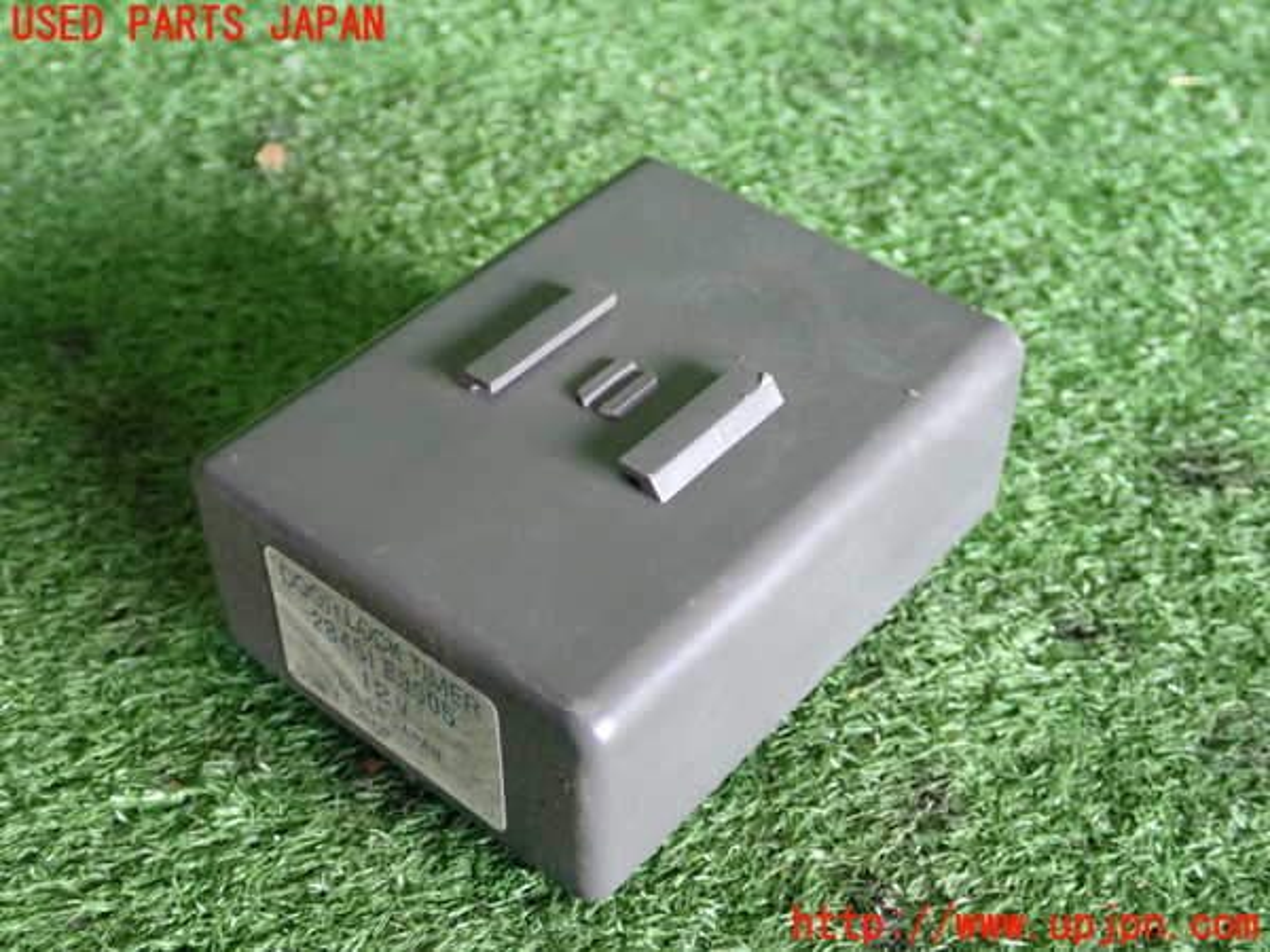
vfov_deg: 30.9
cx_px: 635
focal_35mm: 47
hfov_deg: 40.4
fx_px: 1724
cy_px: 476
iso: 500
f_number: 3.1
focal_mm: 8.4
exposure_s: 1/50
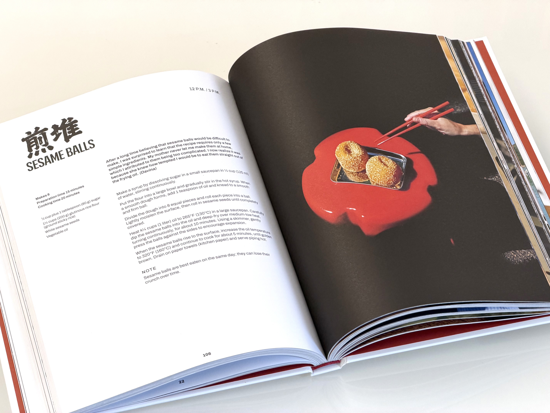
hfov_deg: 19.6
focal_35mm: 100
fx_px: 1589
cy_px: 206
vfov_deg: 14.8
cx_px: 275
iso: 125
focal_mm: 16.89
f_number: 2.8
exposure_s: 1/100
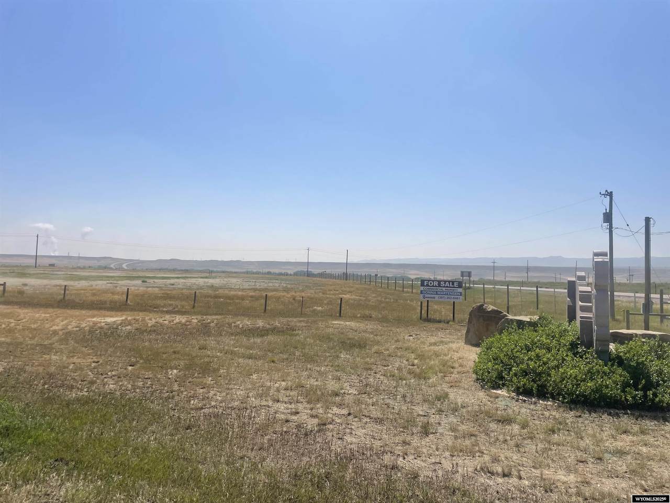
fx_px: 503
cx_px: 335
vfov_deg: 53.1
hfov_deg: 67.3
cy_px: 252
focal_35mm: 26
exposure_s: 1/8403
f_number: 1.6
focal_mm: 4.2
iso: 32
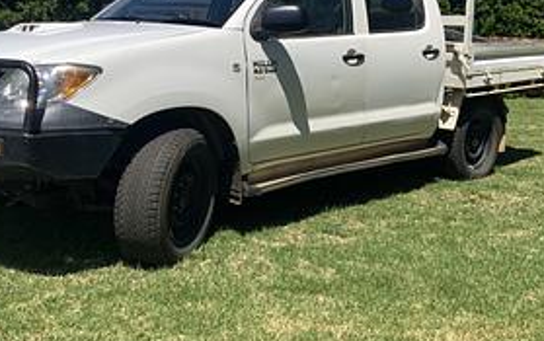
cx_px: 269
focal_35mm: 44
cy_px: 125
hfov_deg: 45.2
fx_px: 653
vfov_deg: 29.2
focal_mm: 3
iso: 20
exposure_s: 1/2320
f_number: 1.8
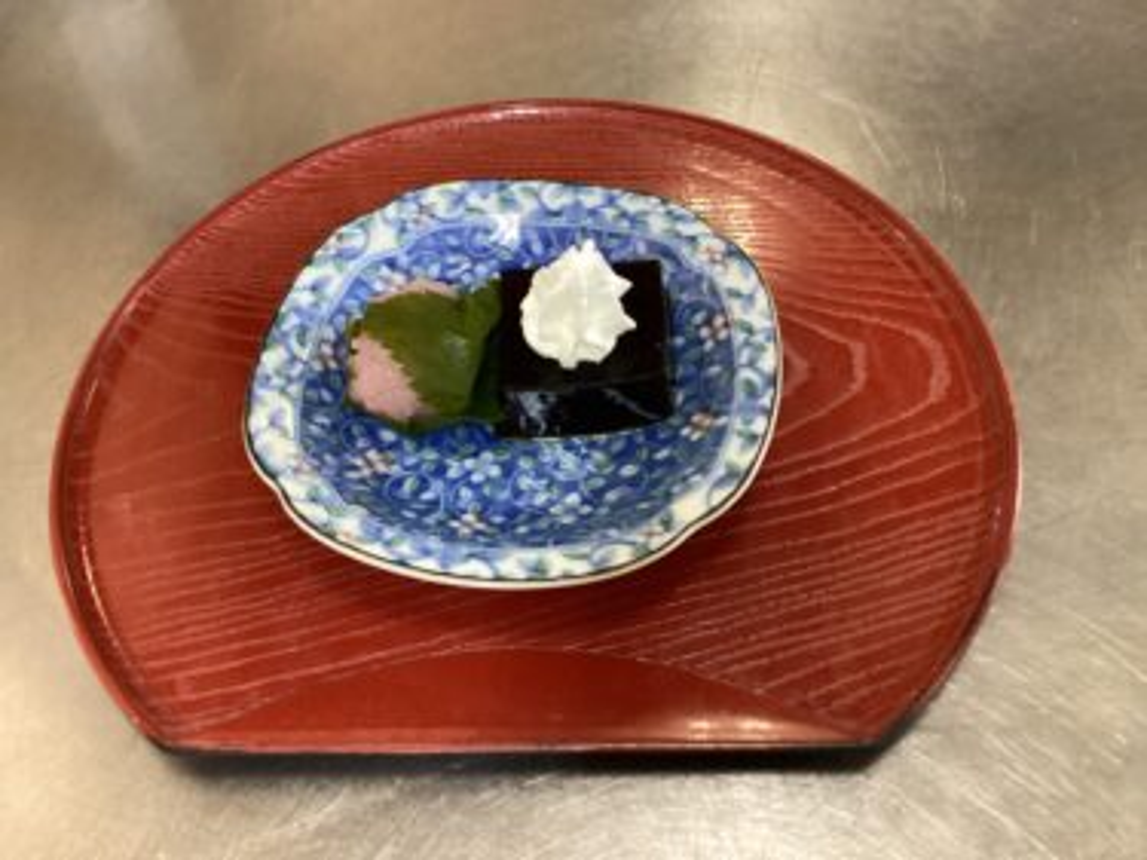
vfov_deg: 45.4
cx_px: 574
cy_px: 430
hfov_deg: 58.4
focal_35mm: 31
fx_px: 1027
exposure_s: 1/60
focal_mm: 3.3
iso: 320
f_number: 2.4
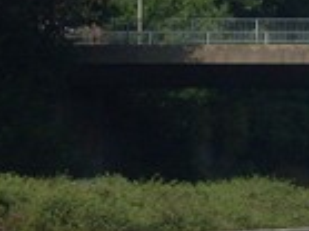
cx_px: 668
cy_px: 86
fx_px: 3621
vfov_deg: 3.7
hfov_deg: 4.8
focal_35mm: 406
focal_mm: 15.3
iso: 80
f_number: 4.4
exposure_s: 1/500
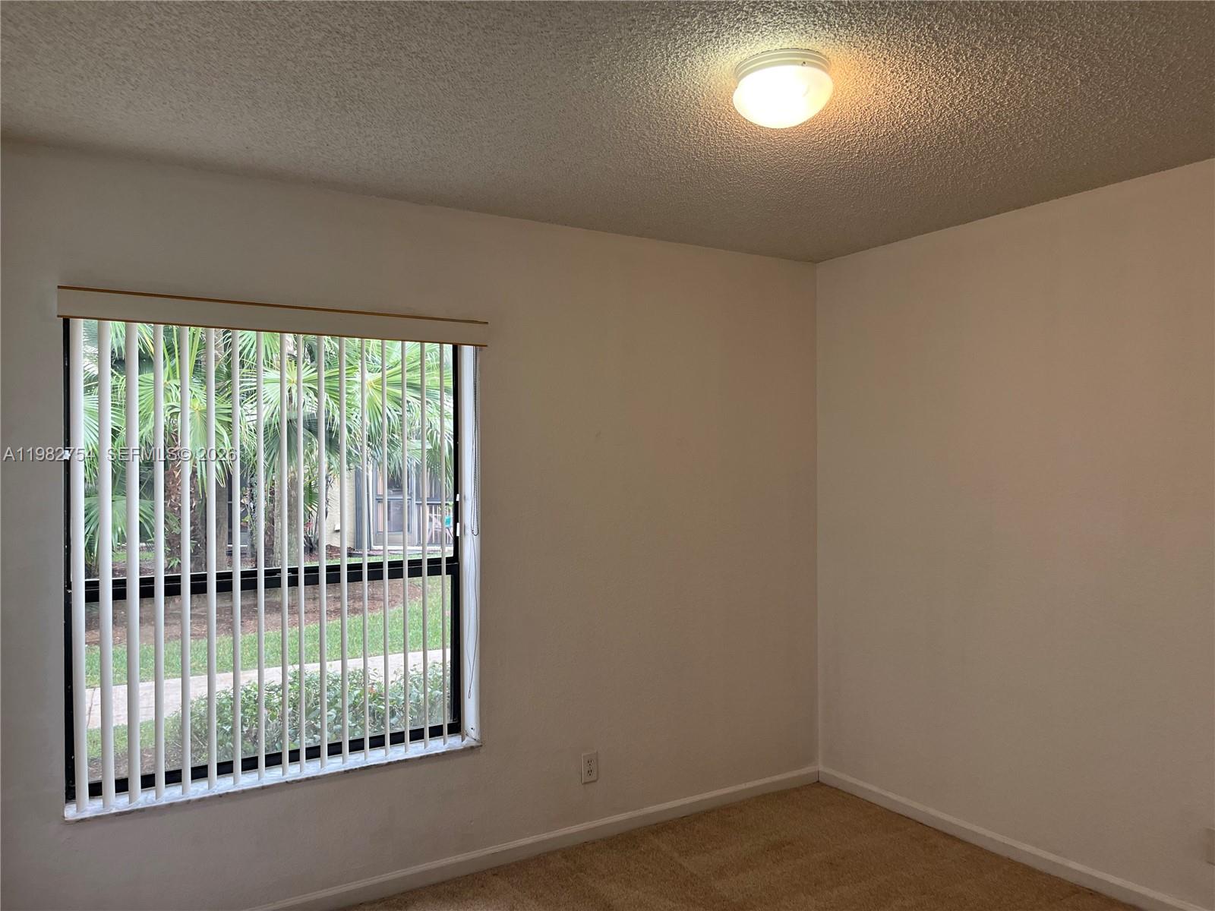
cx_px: 608
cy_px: 456
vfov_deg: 53.1
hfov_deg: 67.3
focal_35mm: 26
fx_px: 913
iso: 64
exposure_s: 1/120
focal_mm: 5.1
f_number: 1.6
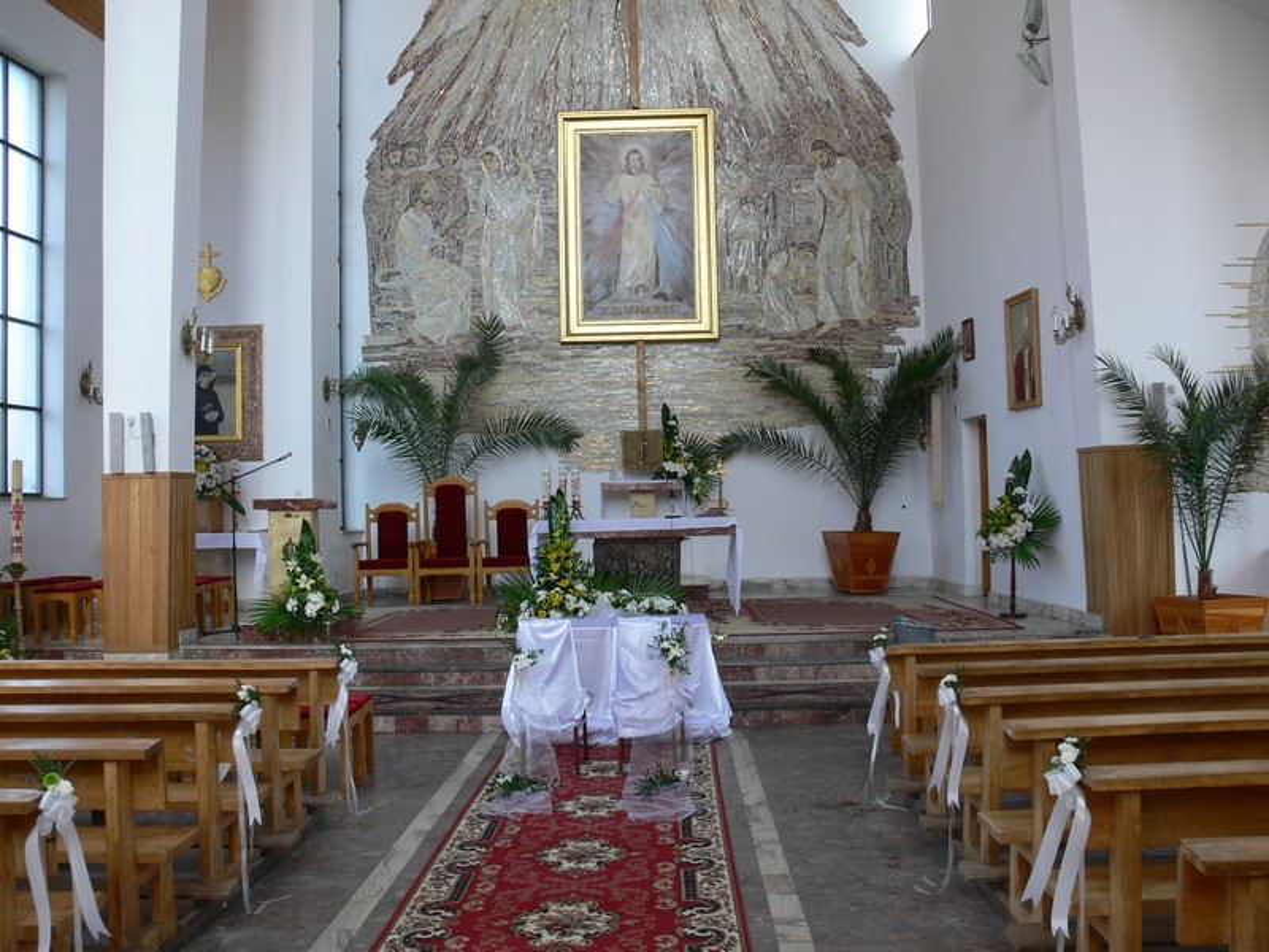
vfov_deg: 40.7
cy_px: 476
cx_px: 634
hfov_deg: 52.6
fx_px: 1283
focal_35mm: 35
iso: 80
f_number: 3.2
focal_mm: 7.4
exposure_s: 1/60
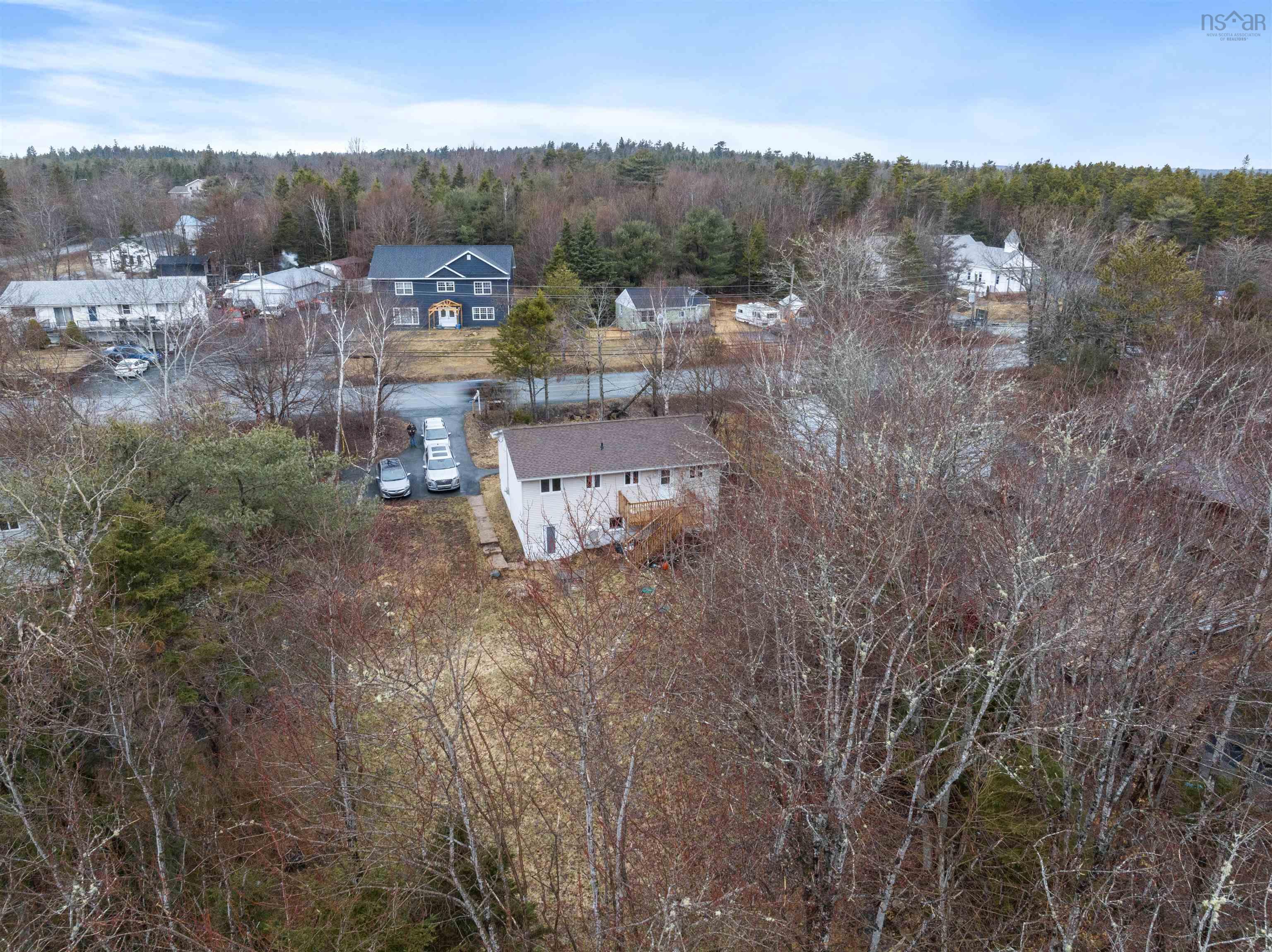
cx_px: 636
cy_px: 476
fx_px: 881
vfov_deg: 56.8
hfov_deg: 71.6
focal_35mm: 24
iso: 400
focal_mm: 12.29
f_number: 9
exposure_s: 1/10
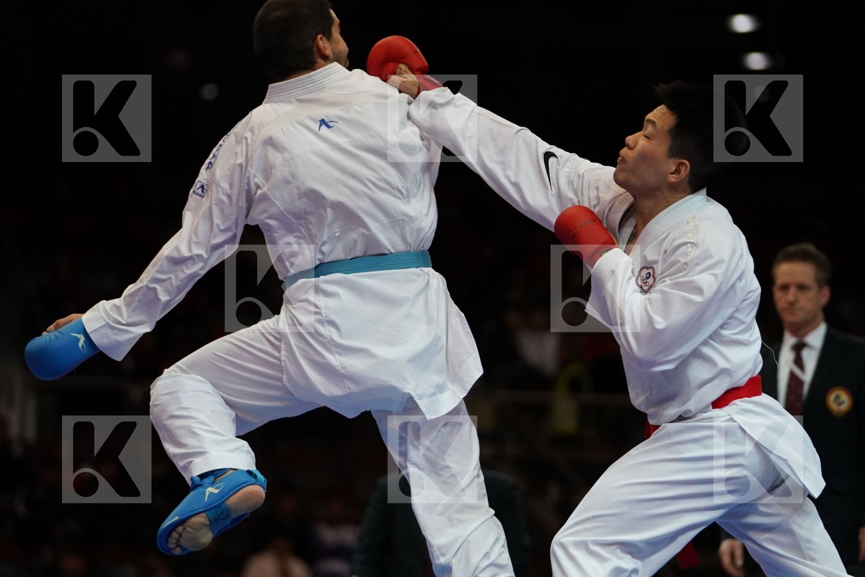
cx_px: 432
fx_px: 4541
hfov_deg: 10.9
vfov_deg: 7.3
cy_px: 288
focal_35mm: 189
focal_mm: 126
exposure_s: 1/1000
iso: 2000
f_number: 2.8
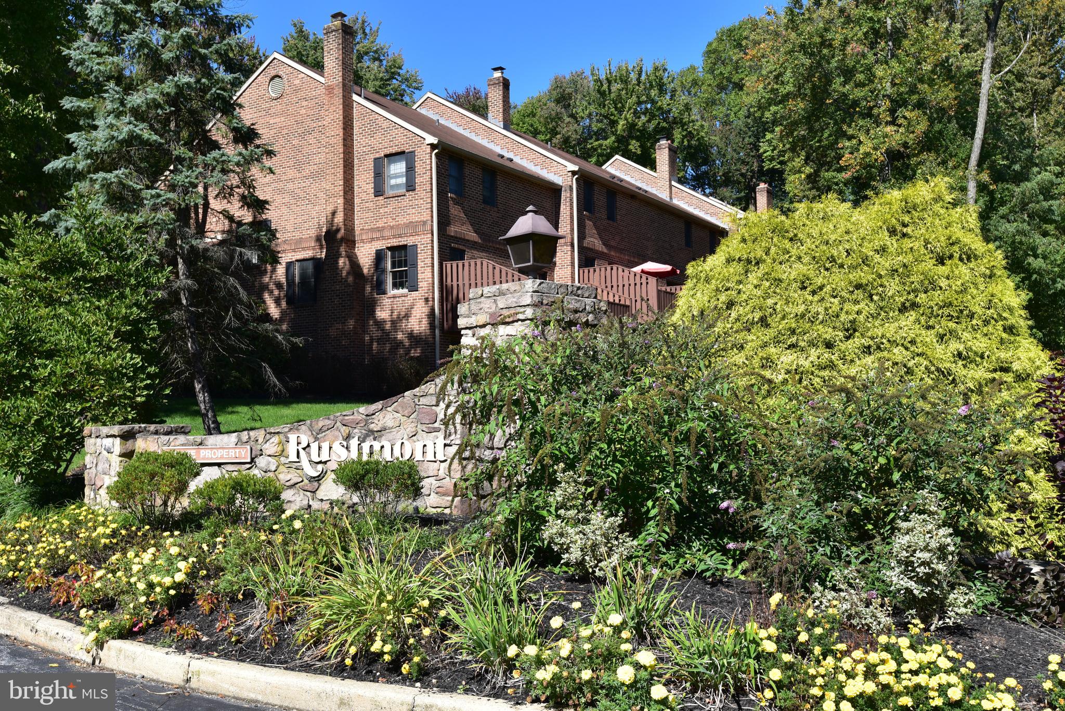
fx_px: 1036
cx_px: 532
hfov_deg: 54.4
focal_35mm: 35
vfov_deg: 37.9
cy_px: 356
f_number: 11
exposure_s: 1/320
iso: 400
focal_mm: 35
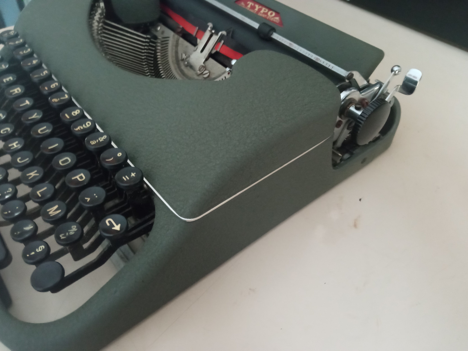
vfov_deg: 51.4
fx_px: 365
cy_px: 176
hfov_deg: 65.3
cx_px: 234
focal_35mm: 27
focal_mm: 3.79
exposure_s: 1/16.7
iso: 1545
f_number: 2.2
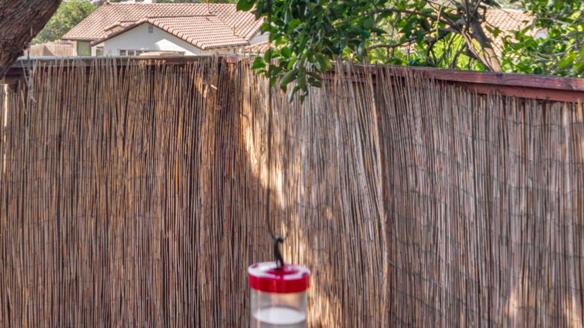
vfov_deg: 18.3
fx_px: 991
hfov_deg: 32.5
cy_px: -8
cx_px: 178
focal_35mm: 64
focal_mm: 35
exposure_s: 1/30
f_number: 8
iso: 200
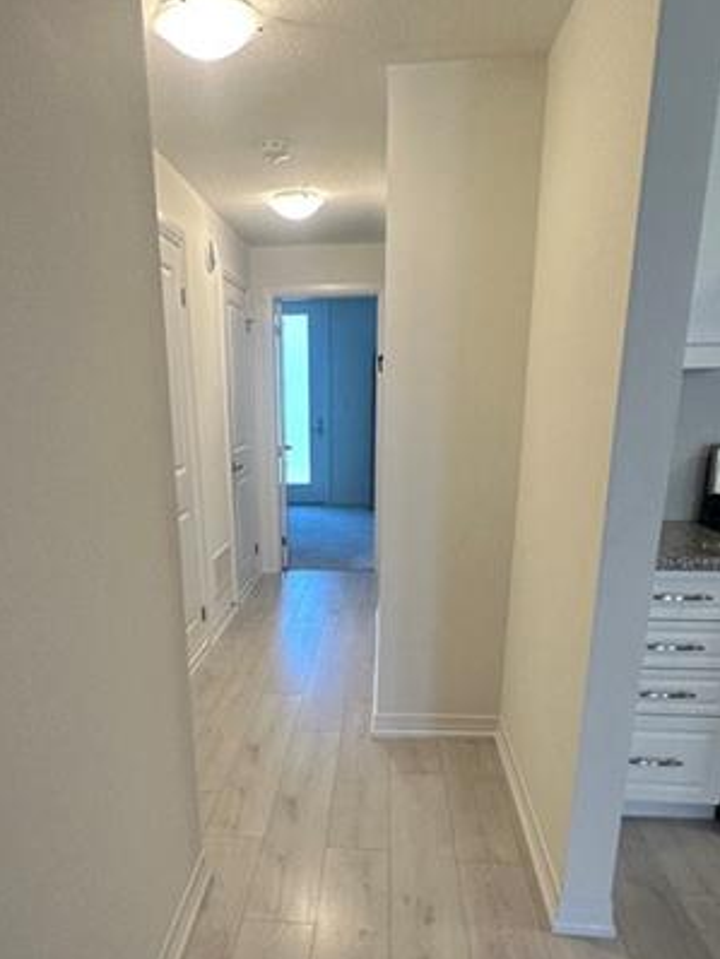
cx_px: 301
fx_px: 748
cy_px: 636
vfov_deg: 63.7
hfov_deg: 51.2
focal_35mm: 27
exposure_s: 1/120
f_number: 2.2
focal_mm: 2.22
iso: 160
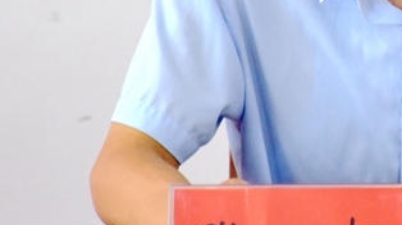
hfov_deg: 4.6
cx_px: 389
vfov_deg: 2.6
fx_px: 4952
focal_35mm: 465
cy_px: -43
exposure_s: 1/60
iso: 800
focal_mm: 116
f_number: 5.6
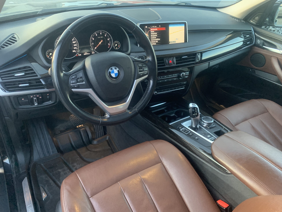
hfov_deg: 67.3
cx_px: 141
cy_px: 106
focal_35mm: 26
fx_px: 212
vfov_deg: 53.1
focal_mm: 4.25
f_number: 1.8
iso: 400
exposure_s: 1/37
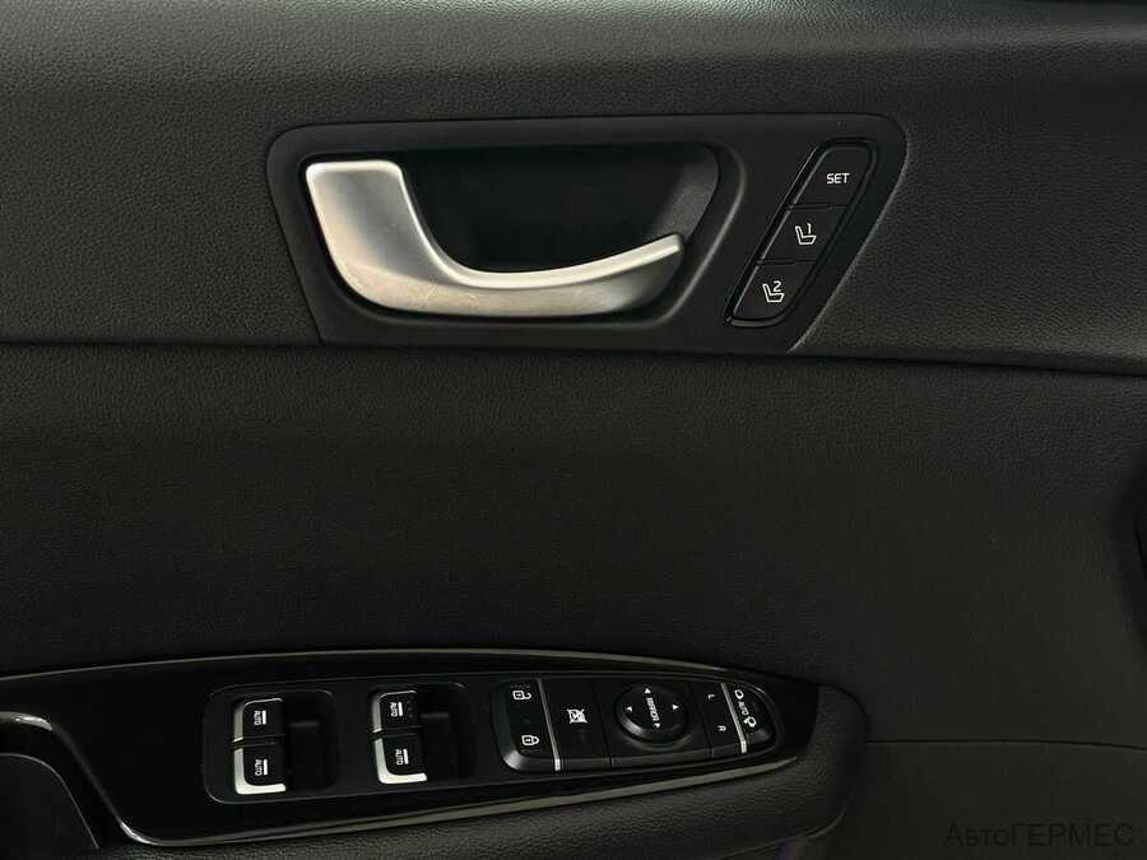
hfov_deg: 39.7
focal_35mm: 48
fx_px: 1590
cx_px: 574
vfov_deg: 30.3
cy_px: 430
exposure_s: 1/33
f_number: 1.78
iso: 250
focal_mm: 6.86
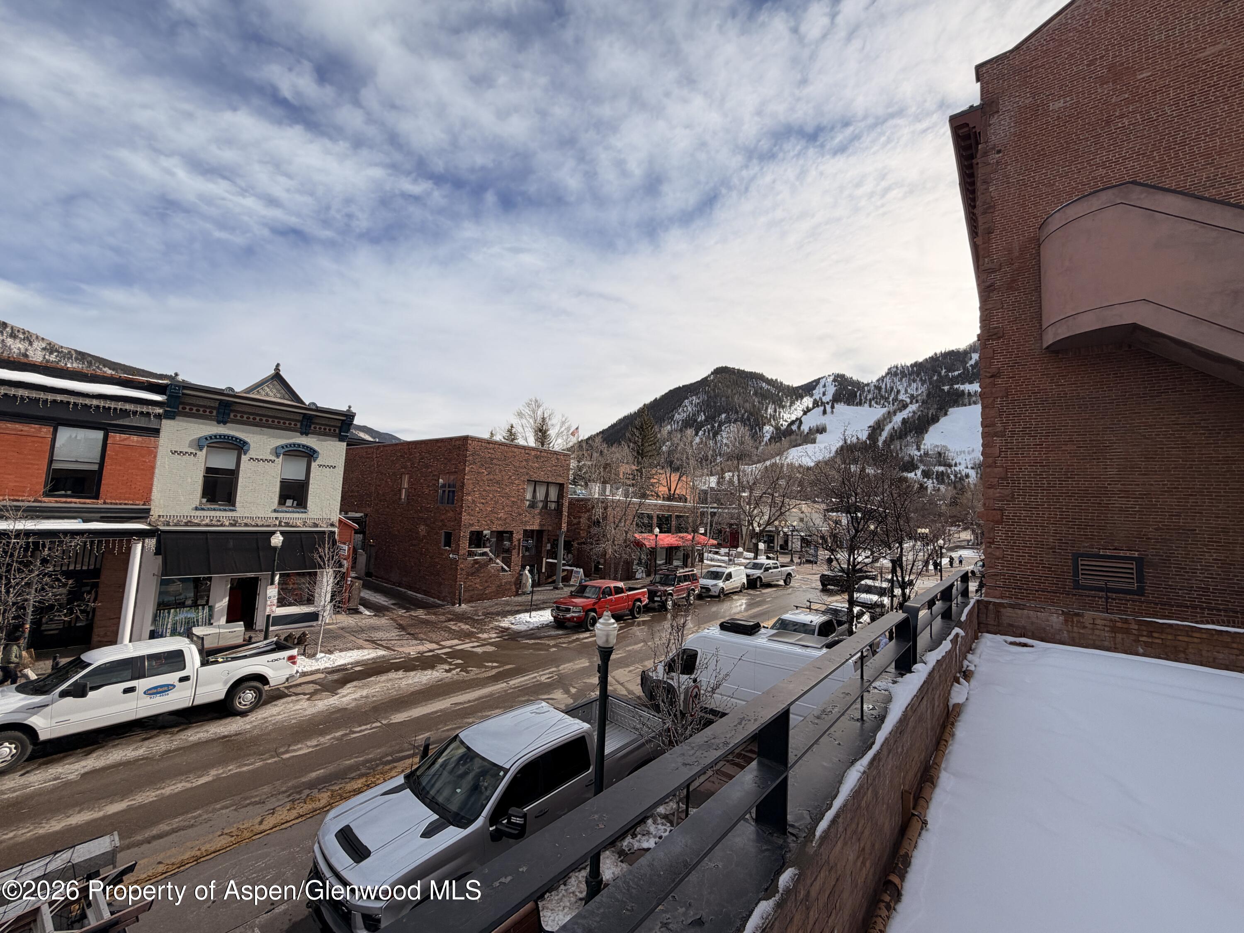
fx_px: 503
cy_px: 466
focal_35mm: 14
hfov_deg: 102.1
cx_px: 622
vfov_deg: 85.7
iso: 20
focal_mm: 2.22
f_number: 2.2
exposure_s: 1/1189
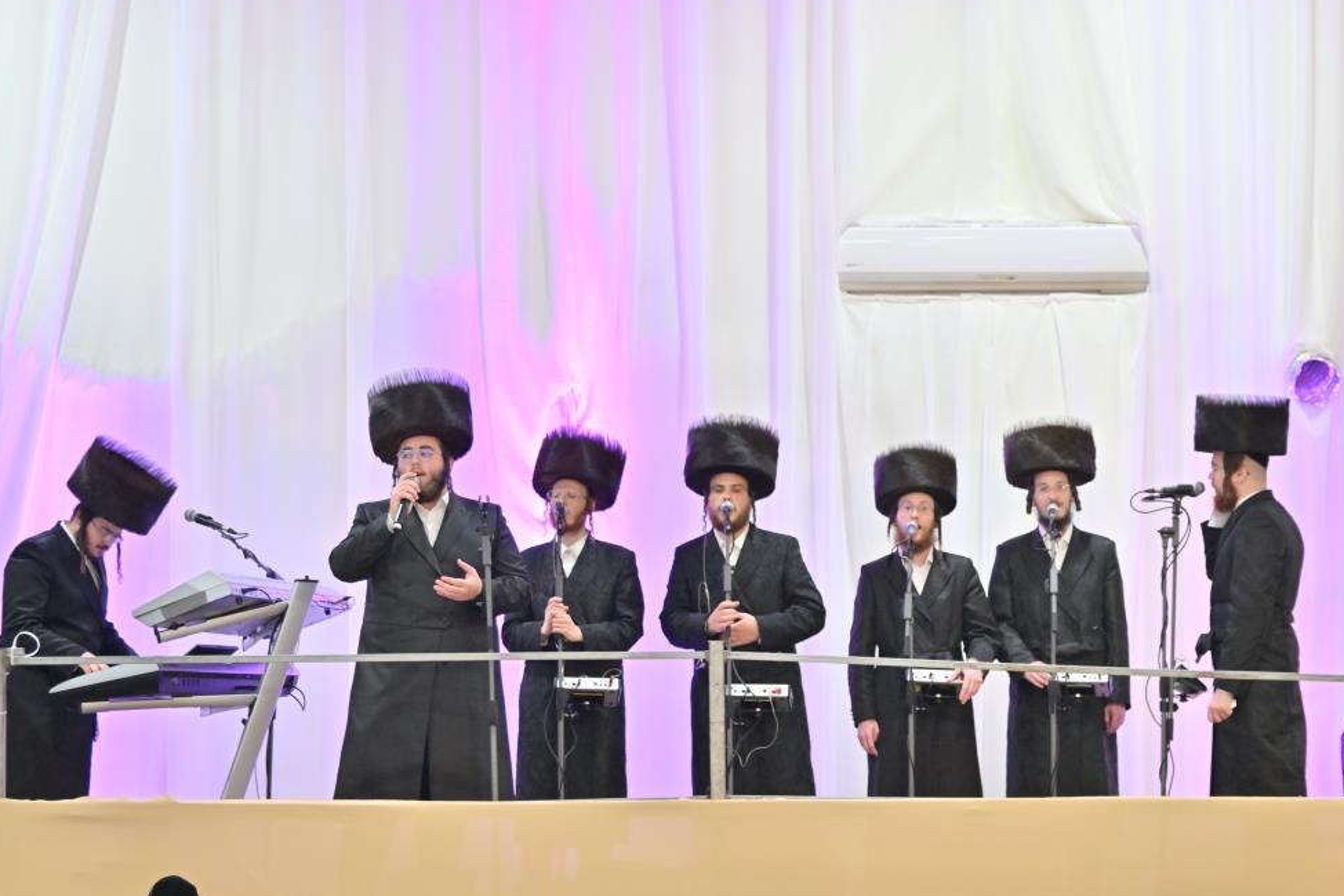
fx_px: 3807
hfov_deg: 20.0
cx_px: 665
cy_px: 457
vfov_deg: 13.4
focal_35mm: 102
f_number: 4
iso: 800
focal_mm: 65
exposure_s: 1/160
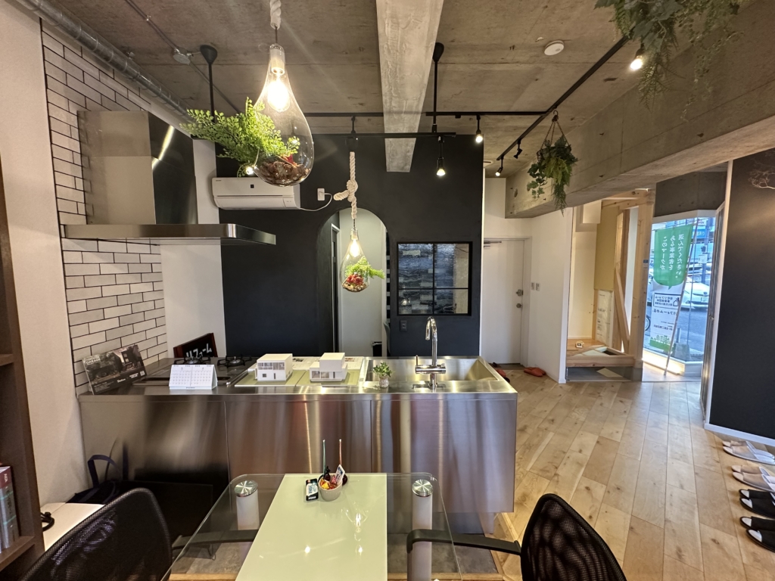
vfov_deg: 85.7
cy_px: 290
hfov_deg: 102.1
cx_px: 388
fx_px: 313
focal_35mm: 14
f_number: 2.2
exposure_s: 1/100
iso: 320
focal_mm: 2.22
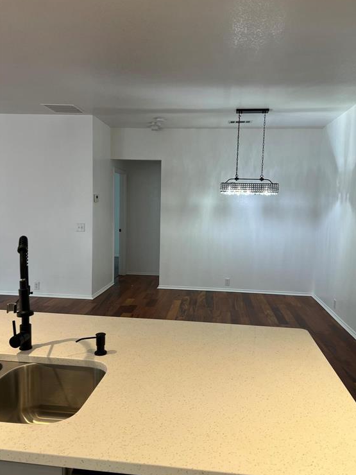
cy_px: 238
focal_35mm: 27
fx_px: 370
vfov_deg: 65.3
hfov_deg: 51.3
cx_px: 182
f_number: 1.5
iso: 100
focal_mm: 5.7
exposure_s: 1/120
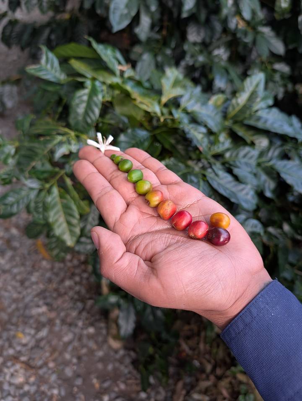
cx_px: 151
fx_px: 278
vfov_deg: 71.5
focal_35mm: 24
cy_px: 200
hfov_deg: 56.9
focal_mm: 6.9
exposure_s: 1/201
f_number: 1.68
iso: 85
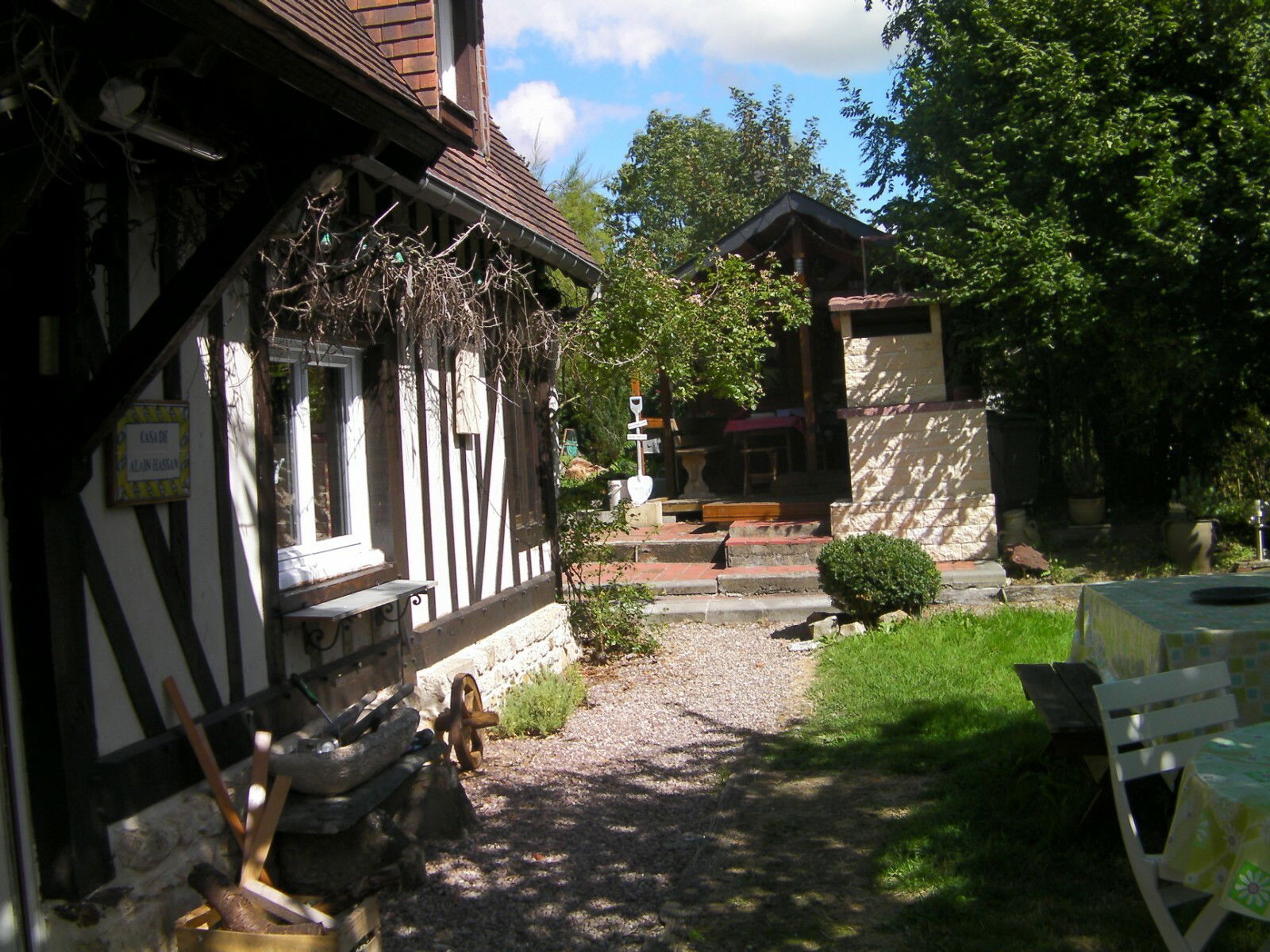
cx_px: 635
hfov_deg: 49.0
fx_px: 1394
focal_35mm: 38
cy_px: 476
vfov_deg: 37.7
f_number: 3.5
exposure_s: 1/435
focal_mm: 6.8
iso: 50
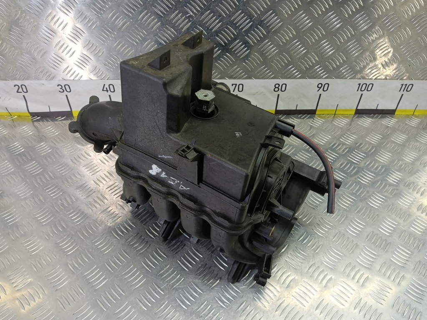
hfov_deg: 73.9
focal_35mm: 23
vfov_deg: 58.9
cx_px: 214
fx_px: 284
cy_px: 160
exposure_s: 1/50
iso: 158
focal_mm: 4.11
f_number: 1.6
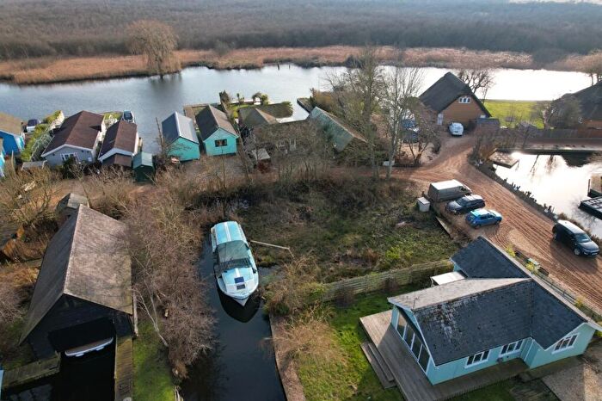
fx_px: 368
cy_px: 200
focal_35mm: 22
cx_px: 301
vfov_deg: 57.2
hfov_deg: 78.6
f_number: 2.8
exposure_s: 1/40
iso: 100
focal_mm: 8.38
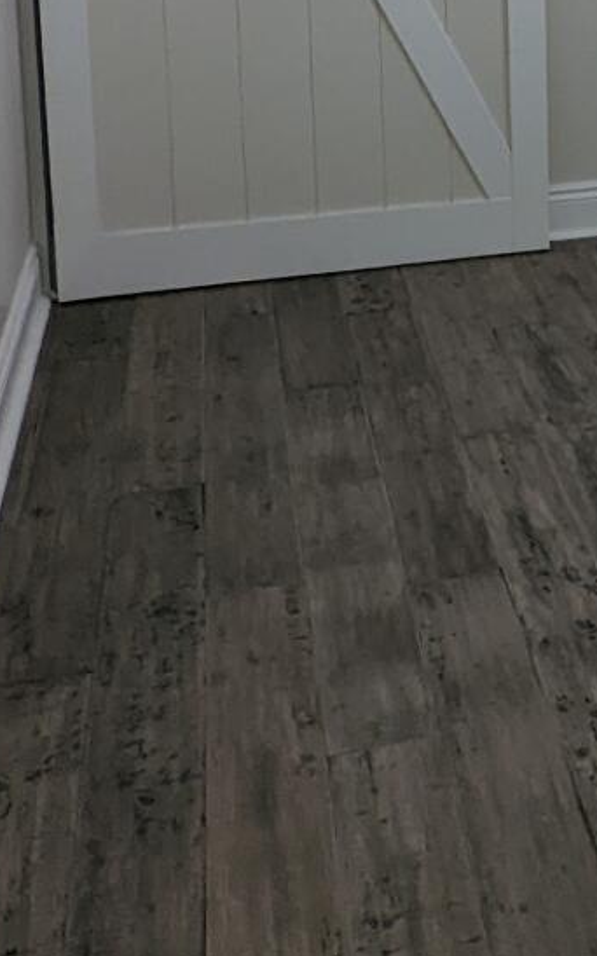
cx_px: 931
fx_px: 1616
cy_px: -24
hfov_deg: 18.3
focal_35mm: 62
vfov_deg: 30.4
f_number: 2.2
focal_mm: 2.35
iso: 50
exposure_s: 1/311
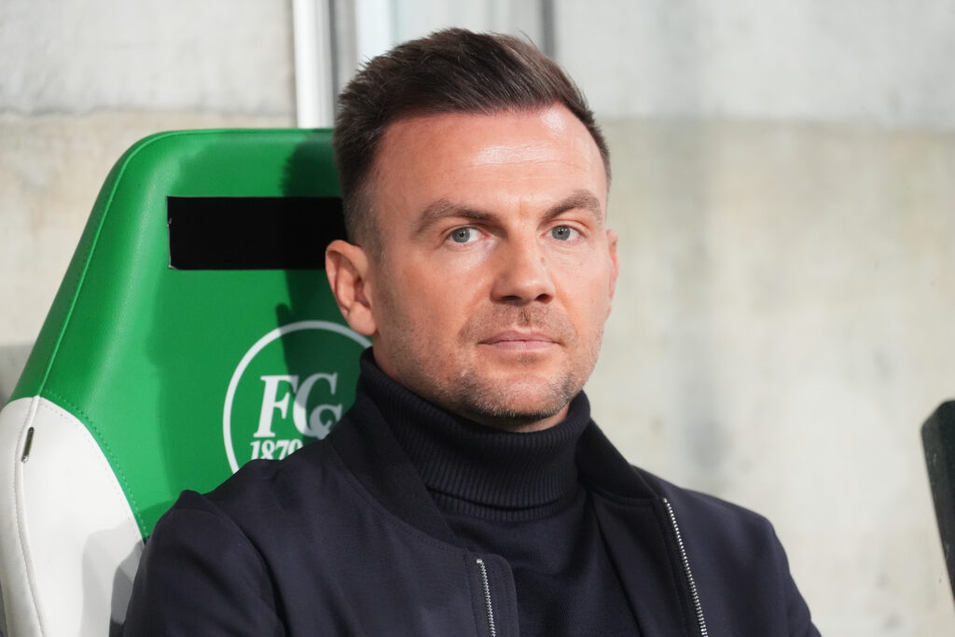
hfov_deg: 7.4
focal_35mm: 280
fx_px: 7428
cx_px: 478
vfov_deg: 4.9
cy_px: 318
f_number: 4
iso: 5000
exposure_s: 1/640
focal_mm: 280
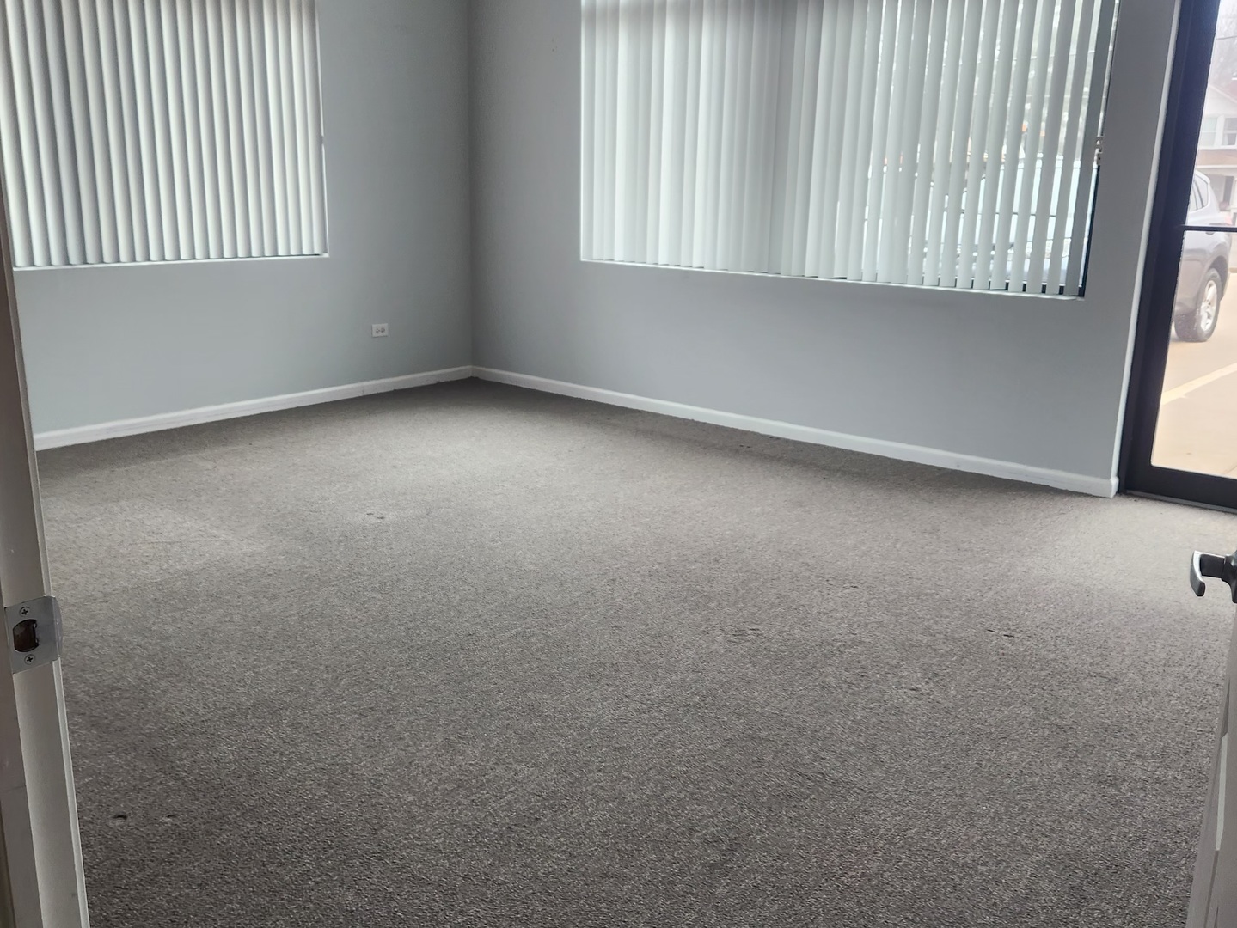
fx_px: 822
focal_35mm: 23
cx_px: 618
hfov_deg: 73.9
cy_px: 464
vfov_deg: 58.9
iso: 160
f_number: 1.8
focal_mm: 5.4
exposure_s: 1/120
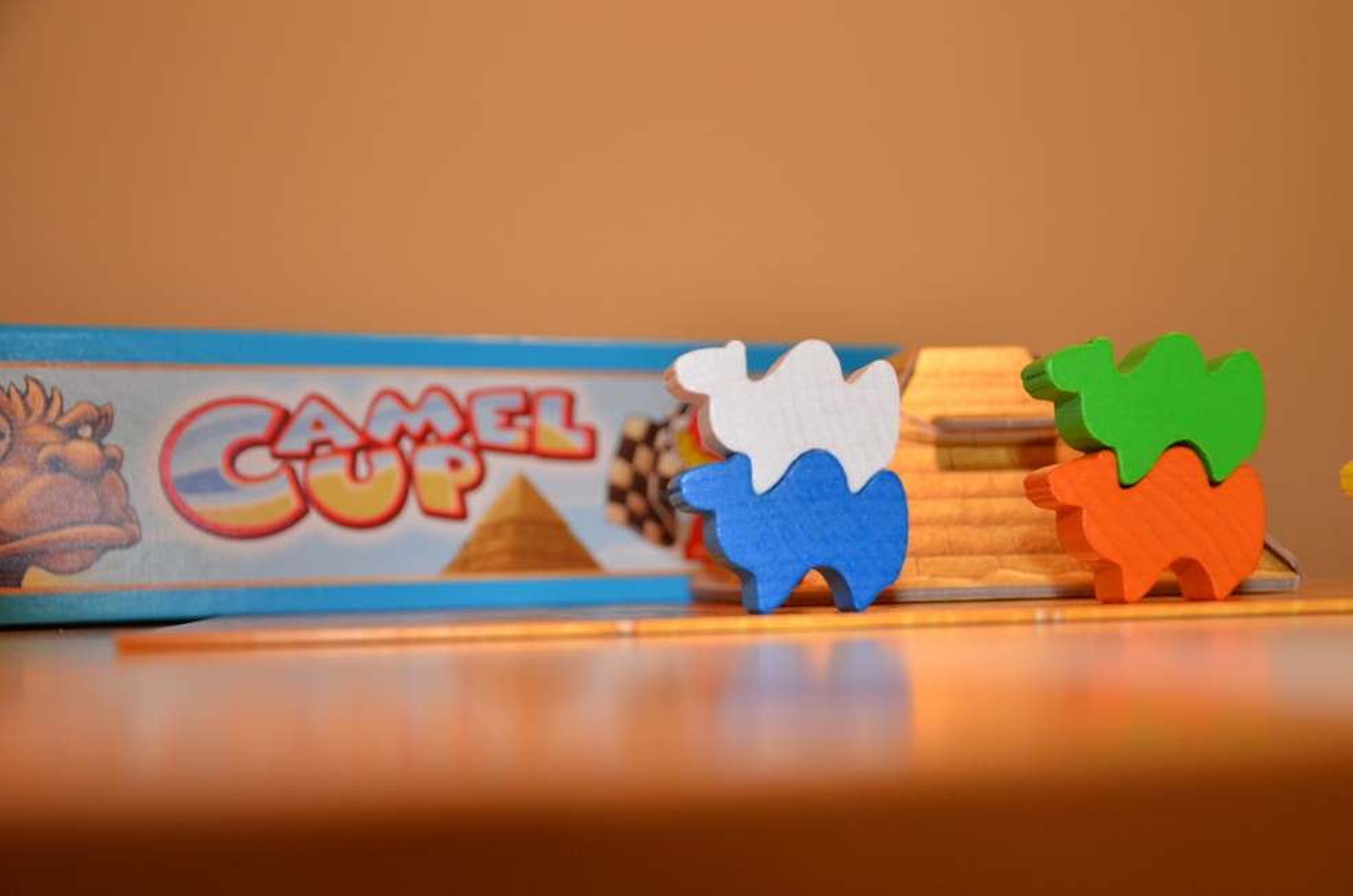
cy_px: 448
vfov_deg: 26.4
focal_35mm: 51
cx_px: 676
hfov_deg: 39.0
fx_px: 1913
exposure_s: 1/60
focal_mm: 34
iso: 800
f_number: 4.2
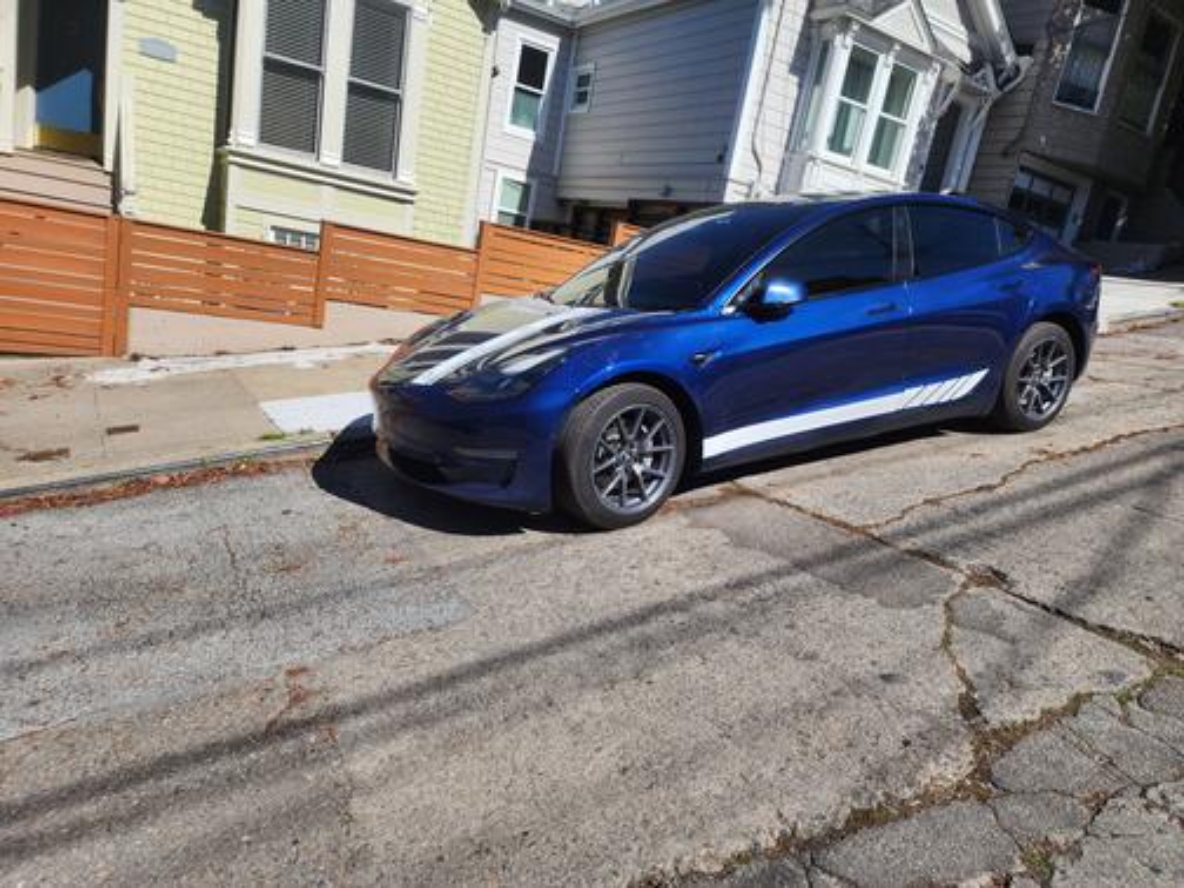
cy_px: 444
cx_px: 592
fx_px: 787
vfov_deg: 58.9
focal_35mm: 23
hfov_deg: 73.9
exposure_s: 1/1369
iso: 12
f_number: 1.8
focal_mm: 6.4
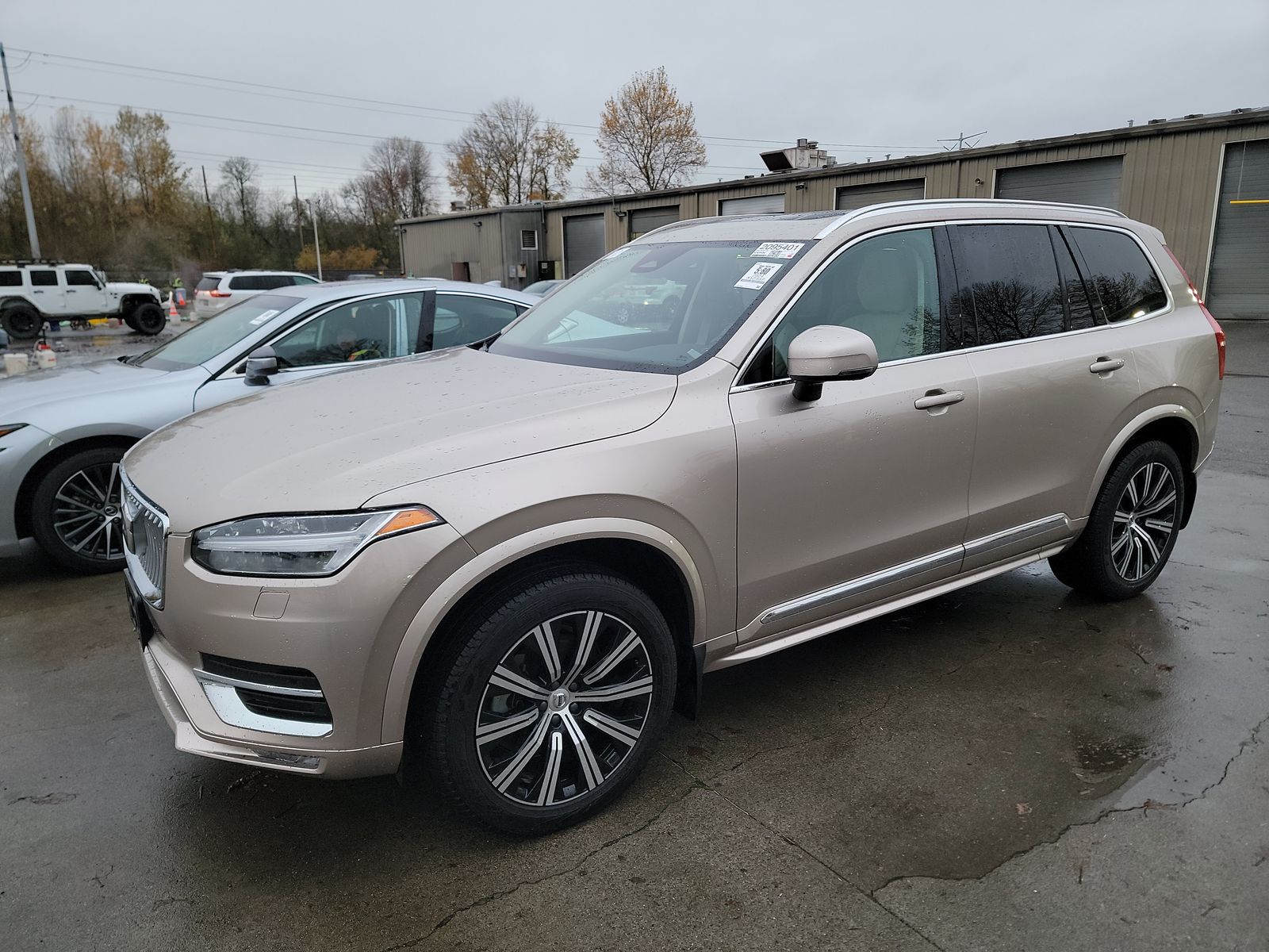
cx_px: 634
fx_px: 880
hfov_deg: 71.6
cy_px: 476
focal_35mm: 24
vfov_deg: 56.8
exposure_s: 1/59
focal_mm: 6.7
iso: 90
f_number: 1.8
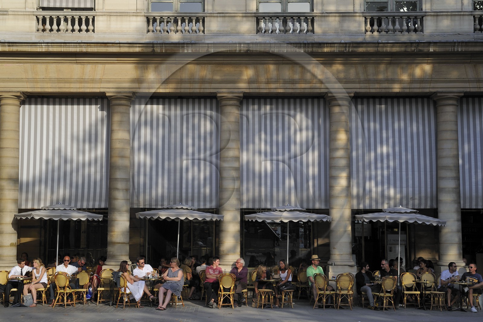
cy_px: 161
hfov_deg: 35.6
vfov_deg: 24.2
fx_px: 751
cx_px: 242
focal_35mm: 56
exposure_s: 1/160
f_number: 9
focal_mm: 56
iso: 200
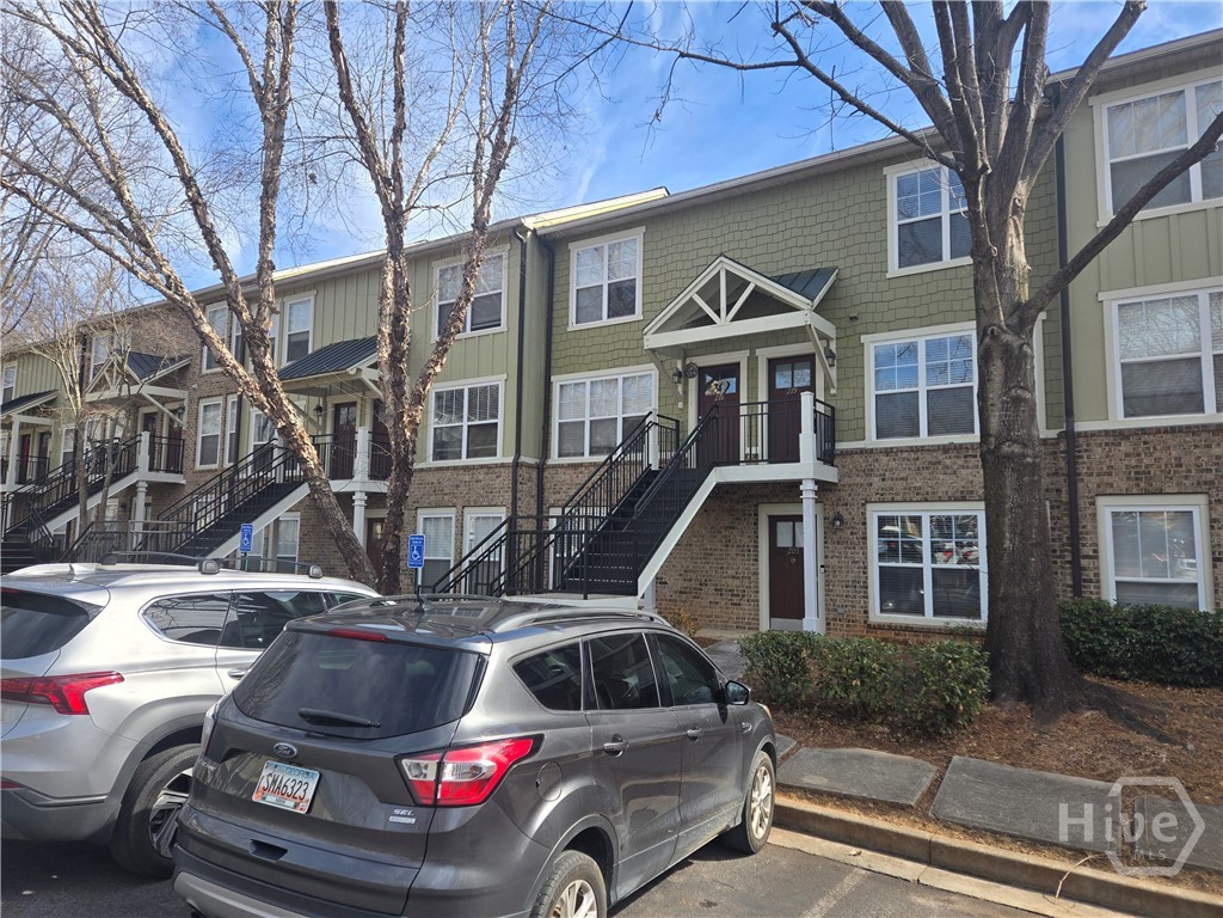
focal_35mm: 23
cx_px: 612
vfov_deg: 58.9
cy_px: 459
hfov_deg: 73.9
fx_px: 813
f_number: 1.8
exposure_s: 1/902
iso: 25
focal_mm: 5.4
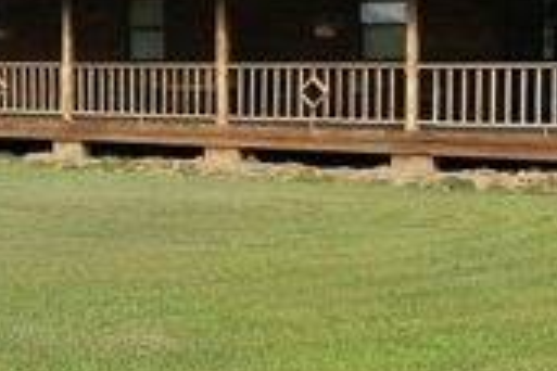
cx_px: 169
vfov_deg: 16.2
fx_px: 1300
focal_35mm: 84
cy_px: 98
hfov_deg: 24.0
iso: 400
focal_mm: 32
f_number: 11
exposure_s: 1/250
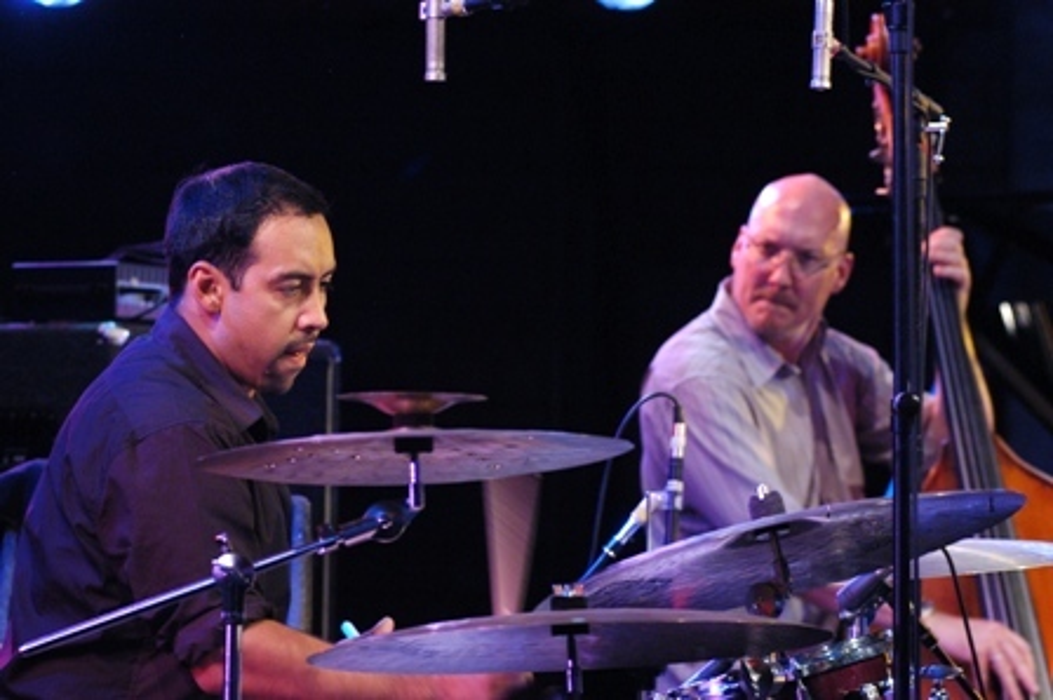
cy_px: 350
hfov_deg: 12.2
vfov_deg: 8.2
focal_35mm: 168
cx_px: 526
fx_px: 4910
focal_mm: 112
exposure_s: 1/100
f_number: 4
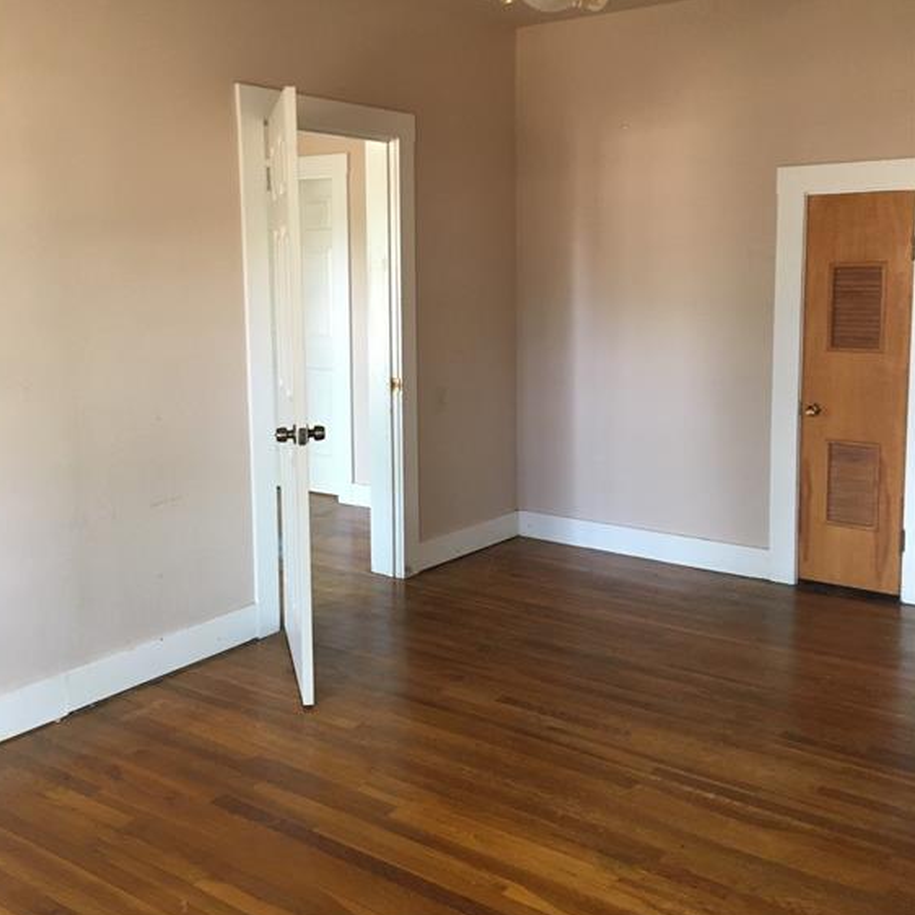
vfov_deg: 47.1
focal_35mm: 35
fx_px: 1047
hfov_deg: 47.2
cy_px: 389
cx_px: 449
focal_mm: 4.15
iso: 125
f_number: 2.2
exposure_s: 1/30
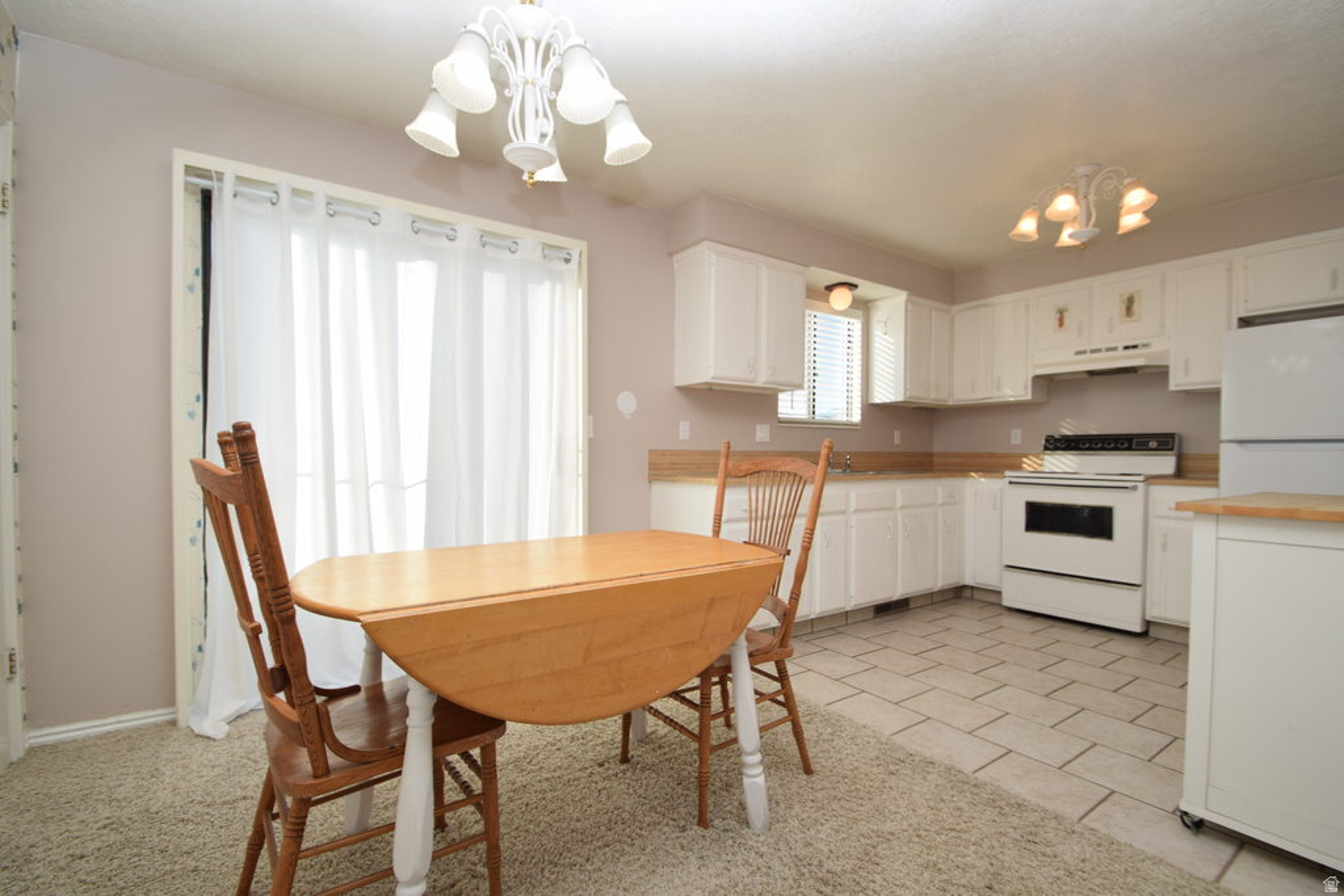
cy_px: 448
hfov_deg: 100.4
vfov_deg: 77.3
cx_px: 672
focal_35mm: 15
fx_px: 560
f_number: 6.3
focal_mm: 10
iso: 100
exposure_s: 1/160
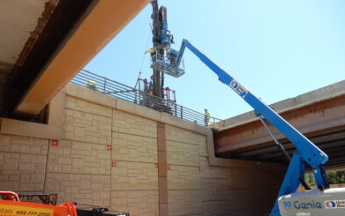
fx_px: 245
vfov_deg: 47.5
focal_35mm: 26
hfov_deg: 70.4
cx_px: 175
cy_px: 126
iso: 80
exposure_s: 1/800
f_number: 3.4
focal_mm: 4.3
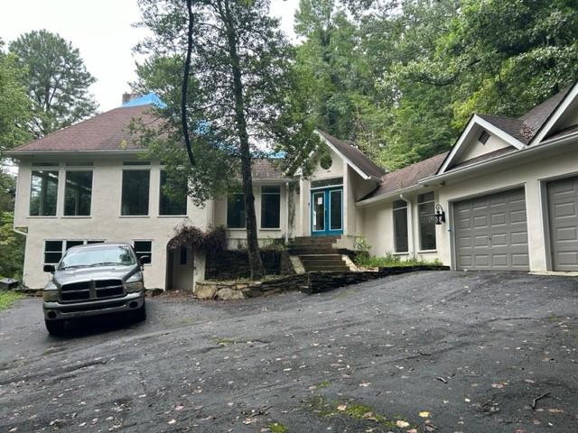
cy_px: 216
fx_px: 434
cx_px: 289
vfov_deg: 53.1
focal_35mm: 26
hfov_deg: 67.3
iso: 50
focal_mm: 5.7
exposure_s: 1/219
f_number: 1.5
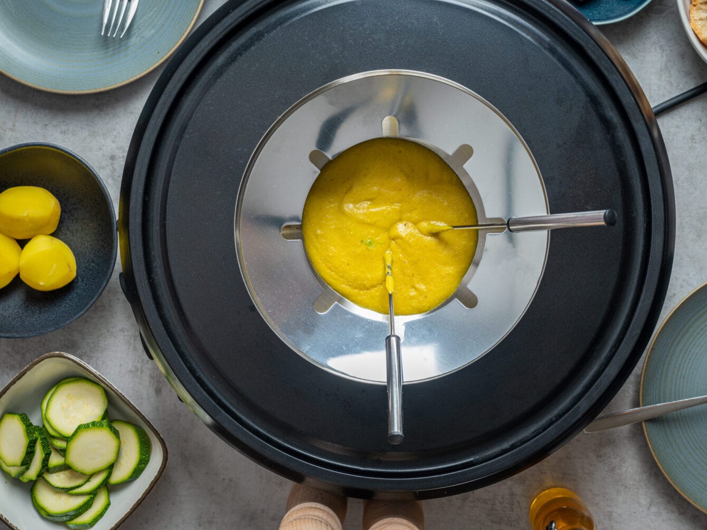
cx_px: 367
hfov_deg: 34.9
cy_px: 262
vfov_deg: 26.6
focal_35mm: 55
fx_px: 1123
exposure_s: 1/1.67
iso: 125
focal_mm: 50
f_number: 9
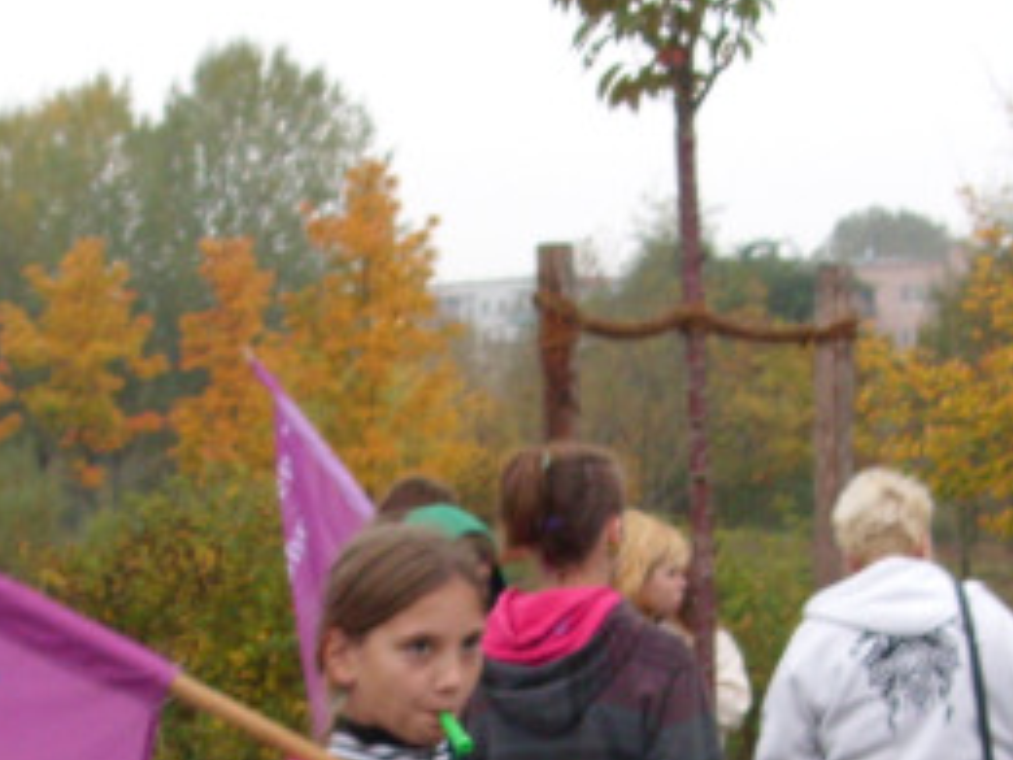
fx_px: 3424
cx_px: 549
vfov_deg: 12.4
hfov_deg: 16.8
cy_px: 869
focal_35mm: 117
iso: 200
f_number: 2.8
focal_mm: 6.3
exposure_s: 1/15
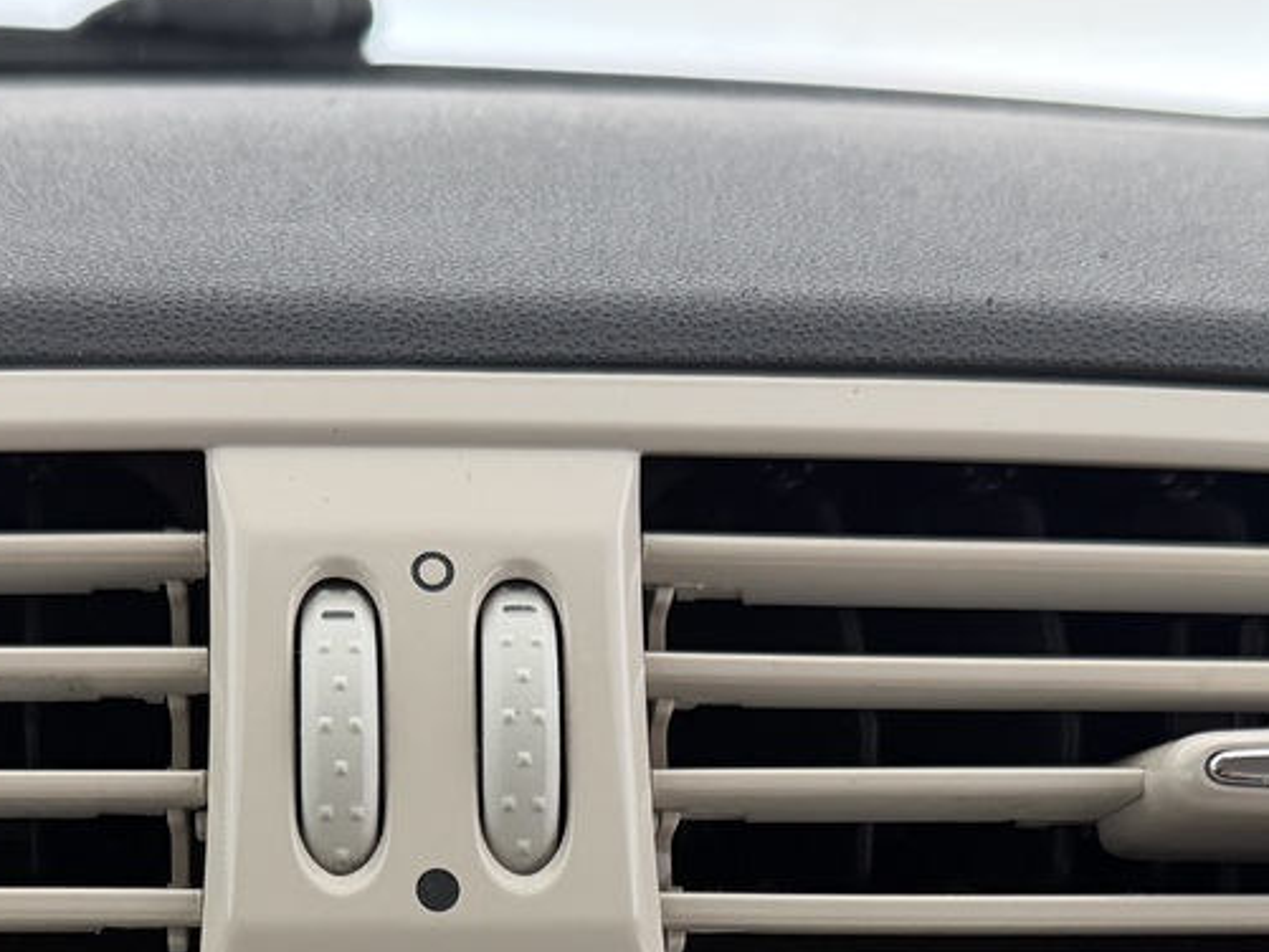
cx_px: 451
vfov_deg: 19.6
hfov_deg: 28.0
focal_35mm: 69
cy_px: 1248
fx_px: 2530
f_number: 1.78
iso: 400
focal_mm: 6.76
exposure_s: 1/50
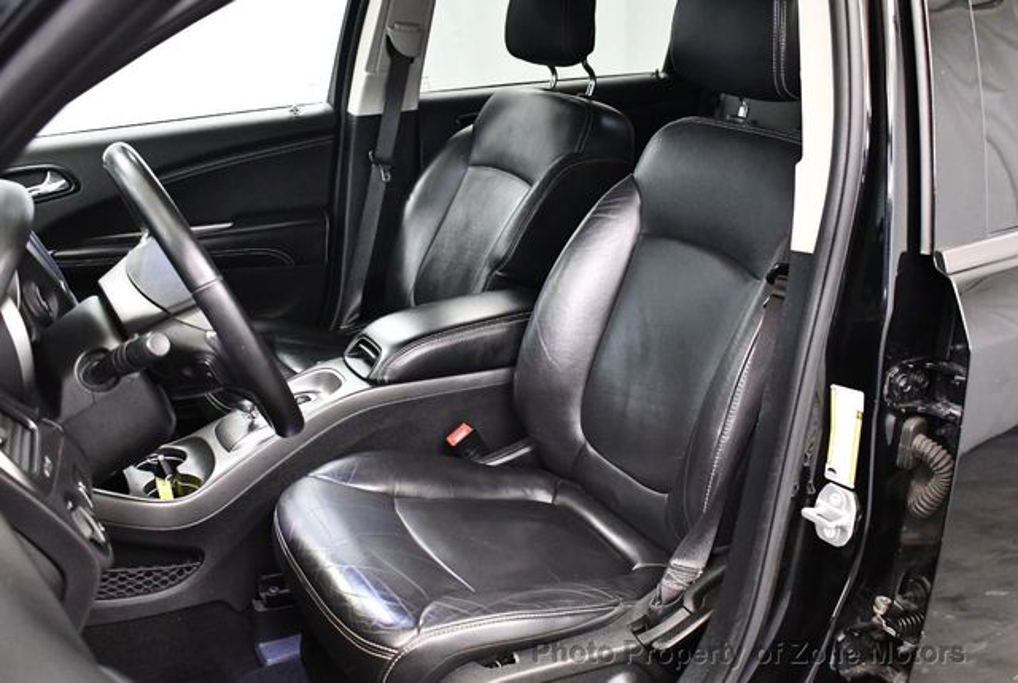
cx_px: 509
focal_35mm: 36
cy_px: 342
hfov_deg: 53.1
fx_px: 1020
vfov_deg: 37.0
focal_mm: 18
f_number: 3.5
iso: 3600
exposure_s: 1/60
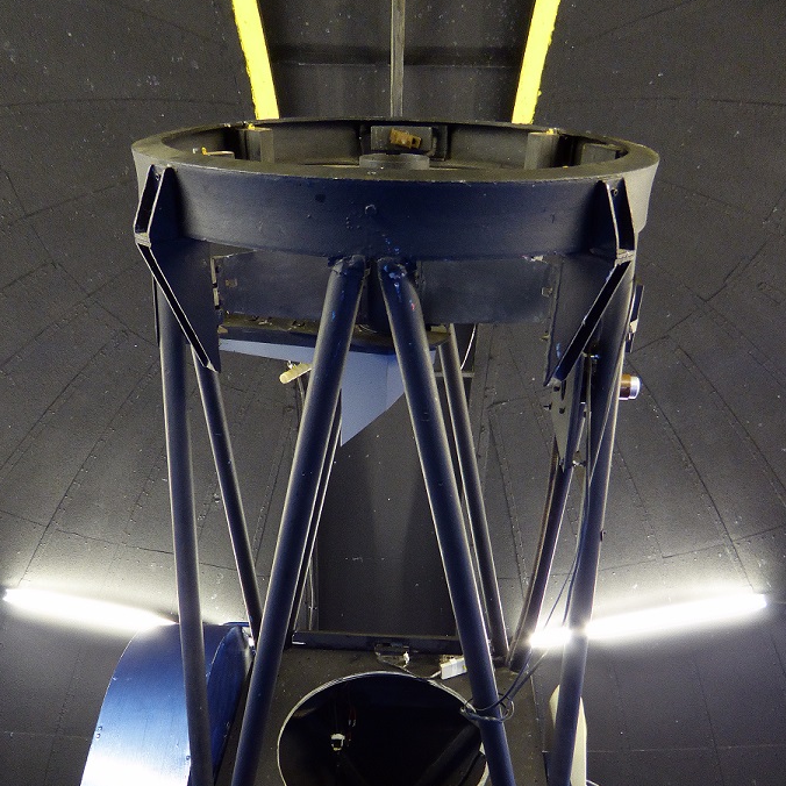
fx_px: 771
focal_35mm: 30
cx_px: 394
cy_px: 528
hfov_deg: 54.0
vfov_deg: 52.9
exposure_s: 1/8
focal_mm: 4.3
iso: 500
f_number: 3.3
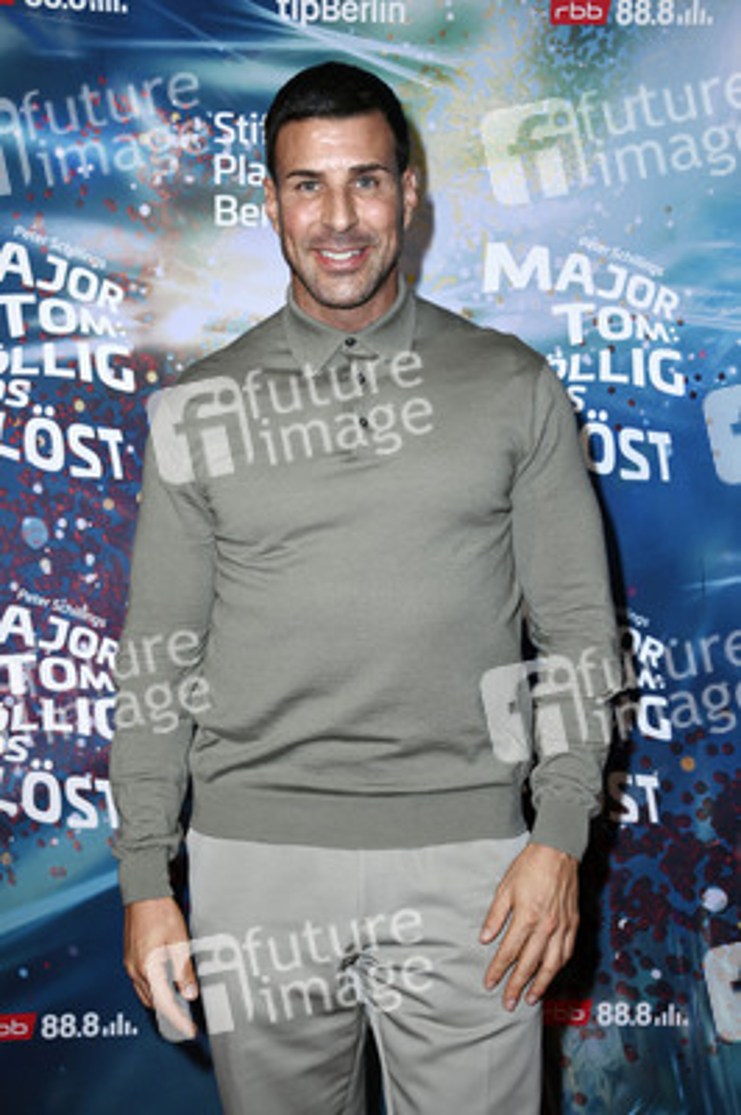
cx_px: 370
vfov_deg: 32.4
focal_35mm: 62
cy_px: 558
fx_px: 1917
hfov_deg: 21.9
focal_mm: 62
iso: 500
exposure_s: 1/160
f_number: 5.6
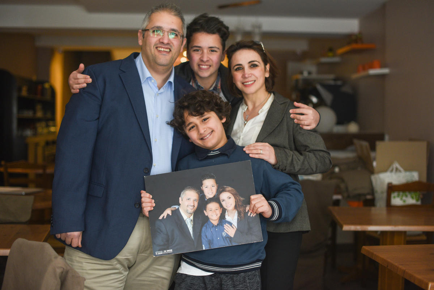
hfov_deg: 39.6
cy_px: 145
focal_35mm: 50
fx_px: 603
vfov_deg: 27.0
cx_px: 217
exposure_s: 1/125
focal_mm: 50
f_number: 2.8
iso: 800
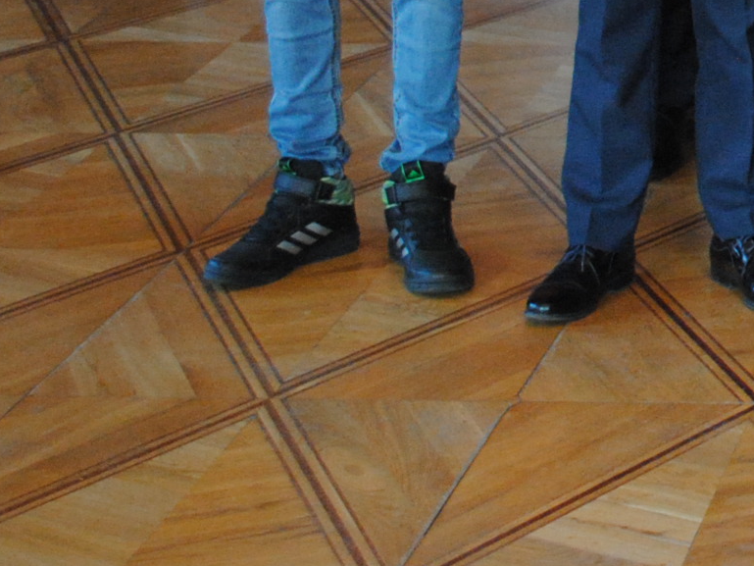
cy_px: -386
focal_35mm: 158
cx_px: 1417
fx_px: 3438
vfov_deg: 9.1
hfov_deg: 11.5
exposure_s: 1/30
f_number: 4.5
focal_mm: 29
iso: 900
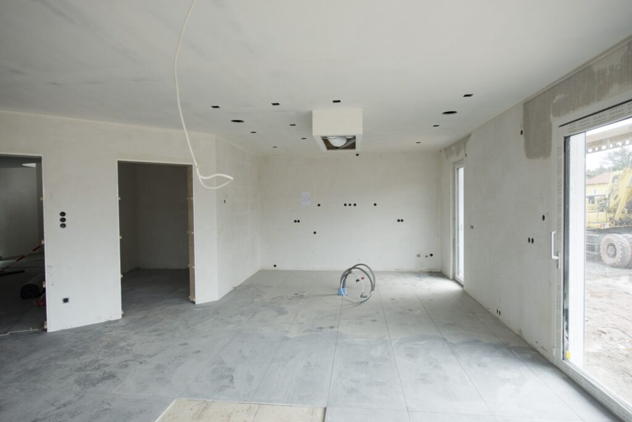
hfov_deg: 83.9
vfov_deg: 62.0
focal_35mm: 20
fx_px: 351
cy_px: 211
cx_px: 316
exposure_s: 1/500
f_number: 4.5
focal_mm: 20
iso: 800
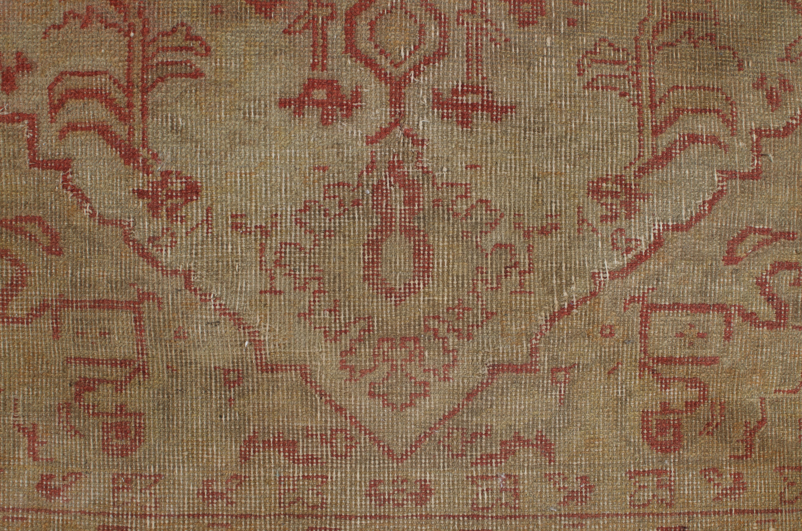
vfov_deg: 25.6
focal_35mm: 52
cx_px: 401
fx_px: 1167
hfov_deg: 37.9
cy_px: 266
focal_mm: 35
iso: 100
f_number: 6.3
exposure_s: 1/100
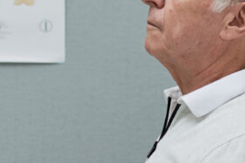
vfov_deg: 3.6
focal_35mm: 382
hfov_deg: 5.4
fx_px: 2600
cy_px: 37
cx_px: 209
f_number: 4
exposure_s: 1/180
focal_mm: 70
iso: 100
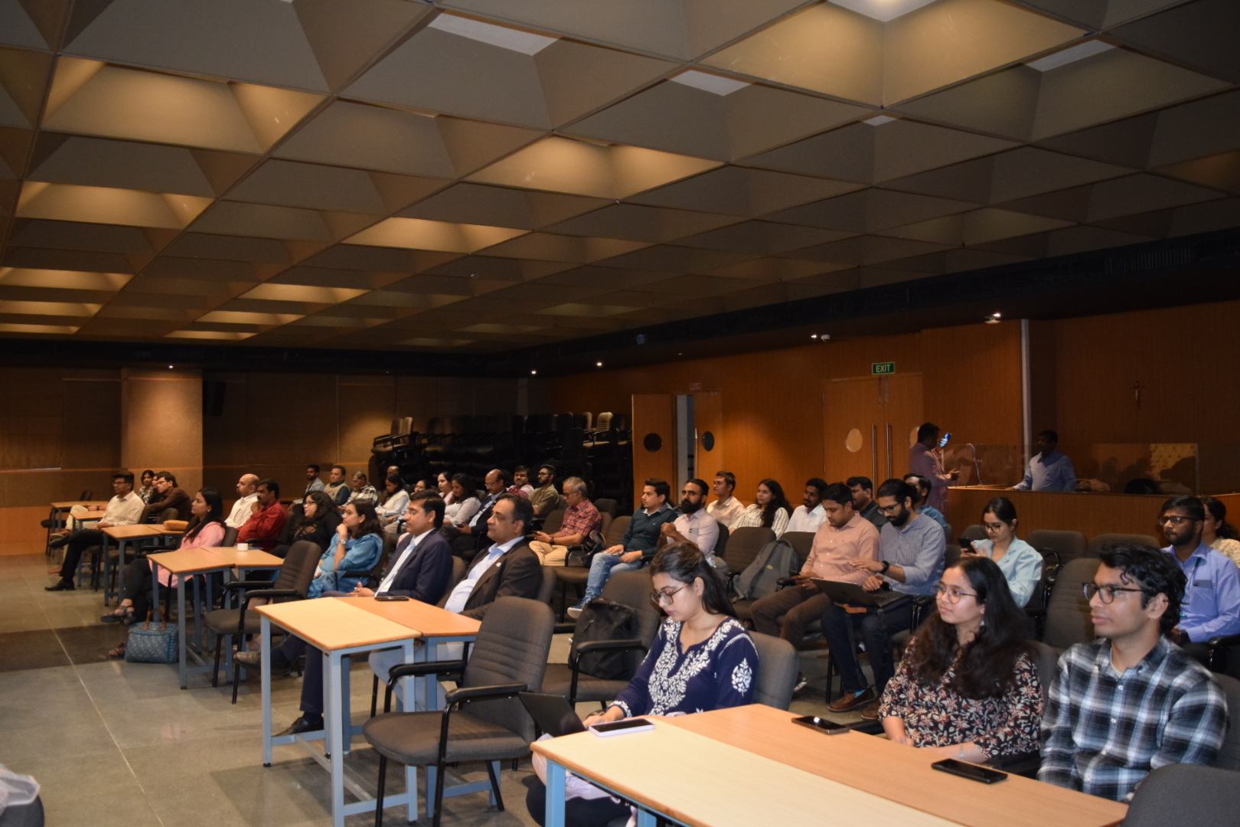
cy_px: 414
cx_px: 620
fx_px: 1033
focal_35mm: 30
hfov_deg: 61.9
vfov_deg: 43.6
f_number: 3.8
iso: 2200
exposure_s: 1/60
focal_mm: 20
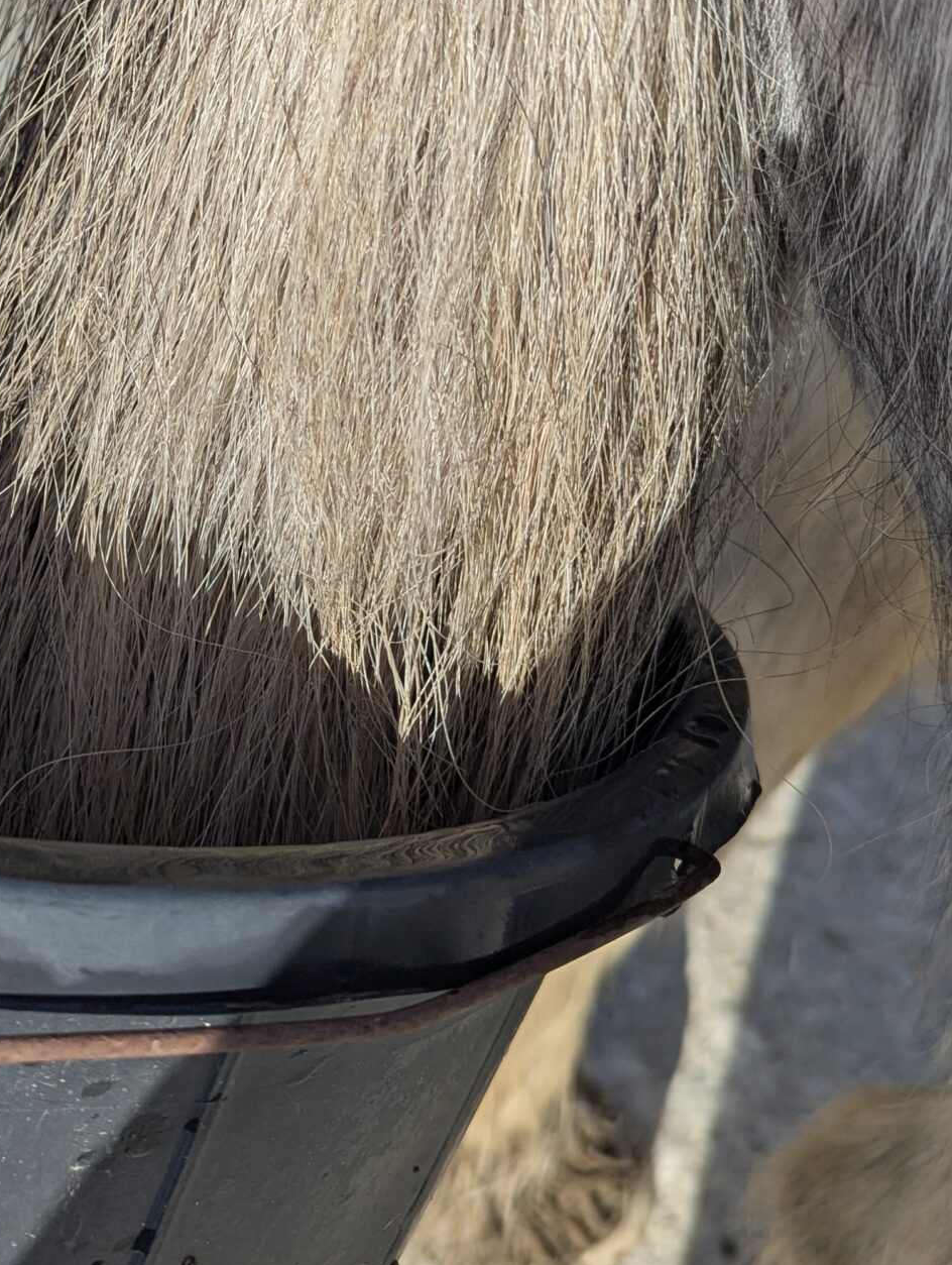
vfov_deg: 38.3
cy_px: 398
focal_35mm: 49
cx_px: 231
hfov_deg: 29.3
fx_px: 1793
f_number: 1.85
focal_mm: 6.81
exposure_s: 1/1272
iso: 38
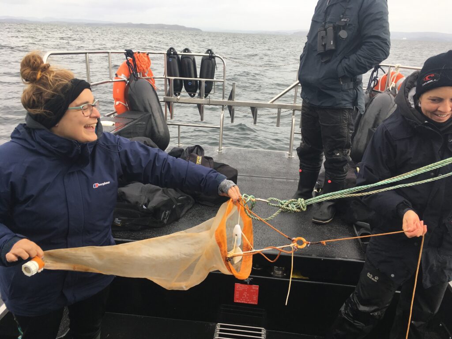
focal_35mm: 29
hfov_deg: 61.7
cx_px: 226
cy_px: 170
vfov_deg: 48.2
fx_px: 379
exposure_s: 1/192
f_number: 2.2
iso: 25
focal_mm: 4.15
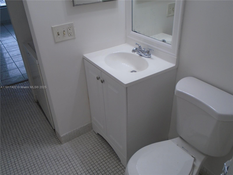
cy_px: 88
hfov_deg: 58.4
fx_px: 209
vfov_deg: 45.4
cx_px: 116
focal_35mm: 31
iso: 100
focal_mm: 5.5
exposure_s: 1/40
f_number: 3.5
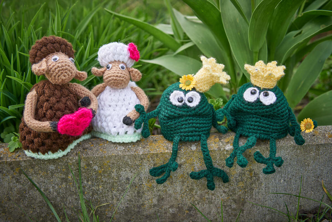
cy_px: 111
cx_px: 166
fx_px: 415
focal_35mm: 45
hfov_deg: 43.6
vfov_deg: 29.9
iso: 100
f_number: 2.8
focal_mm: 30
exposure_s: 1/320
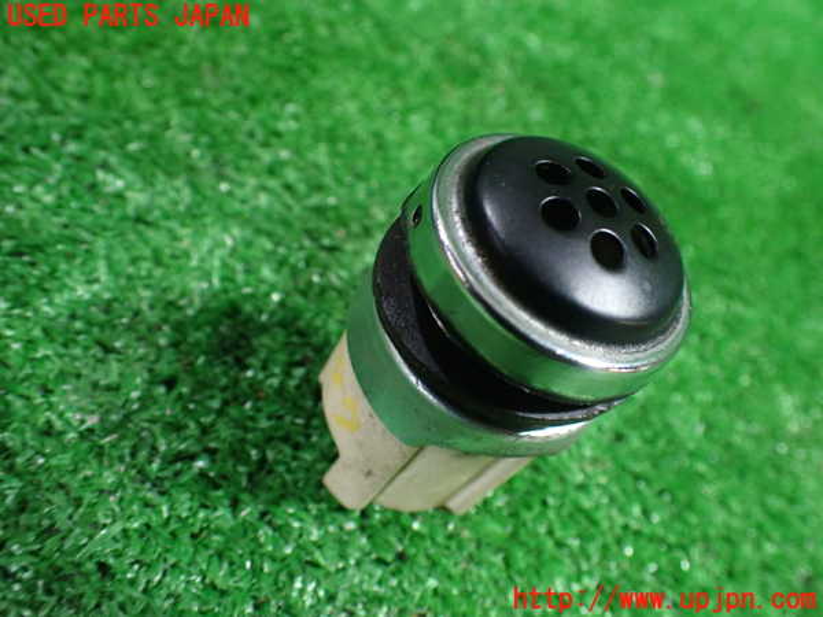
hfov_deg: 60.0
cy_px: 308
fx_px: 713
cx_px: 412
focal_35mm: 30
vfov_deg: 46.8
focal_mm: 5.4
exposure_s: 1/60
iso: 800
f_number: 2.3
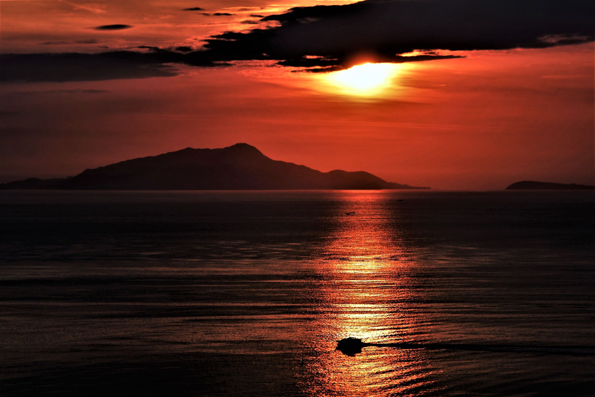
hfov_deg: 16.7
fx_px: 2033
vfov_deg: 11.1
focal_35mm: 123
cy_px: 198
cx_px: 298
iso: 100
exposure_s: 1/250
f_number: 8
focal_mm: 82
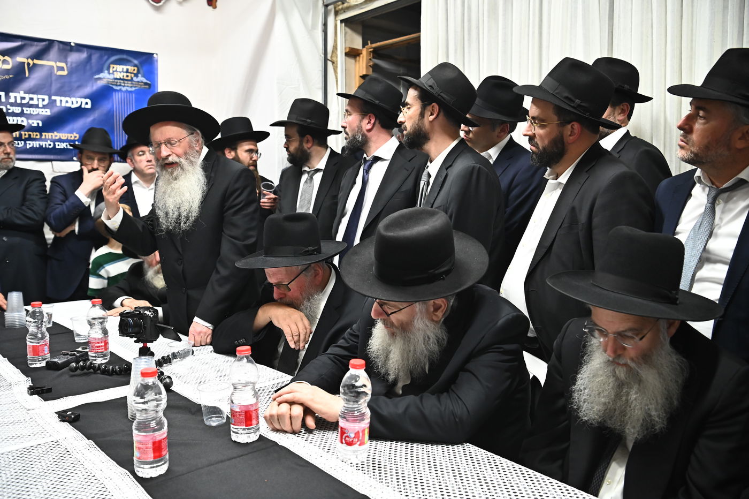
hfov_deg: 62.0
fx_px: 624
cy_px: 250
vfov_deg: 43.6
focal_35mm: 30
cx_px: 374
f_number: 4
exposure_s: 1/200
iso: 3200
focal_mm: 30
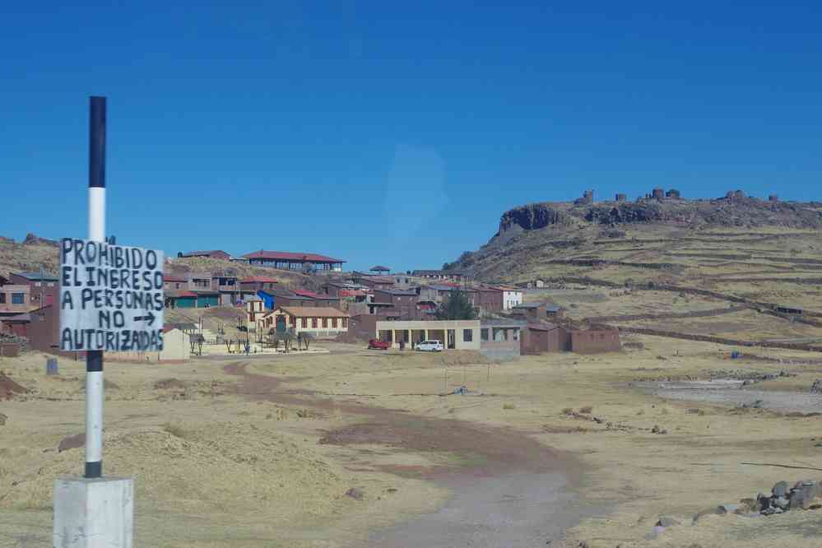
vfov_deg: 22.6
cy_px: 274
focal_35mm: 60
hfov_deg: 33.4
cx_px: 411
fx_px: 1370
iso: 200
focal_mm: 40
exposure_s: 1/160
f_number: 11
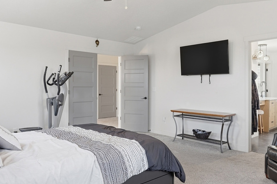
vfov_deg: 44.9
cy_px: 83
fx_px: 223
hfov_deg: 63.7
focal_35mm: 29
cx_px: 134
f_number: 9
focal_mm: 16
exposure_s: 1/100
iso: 250
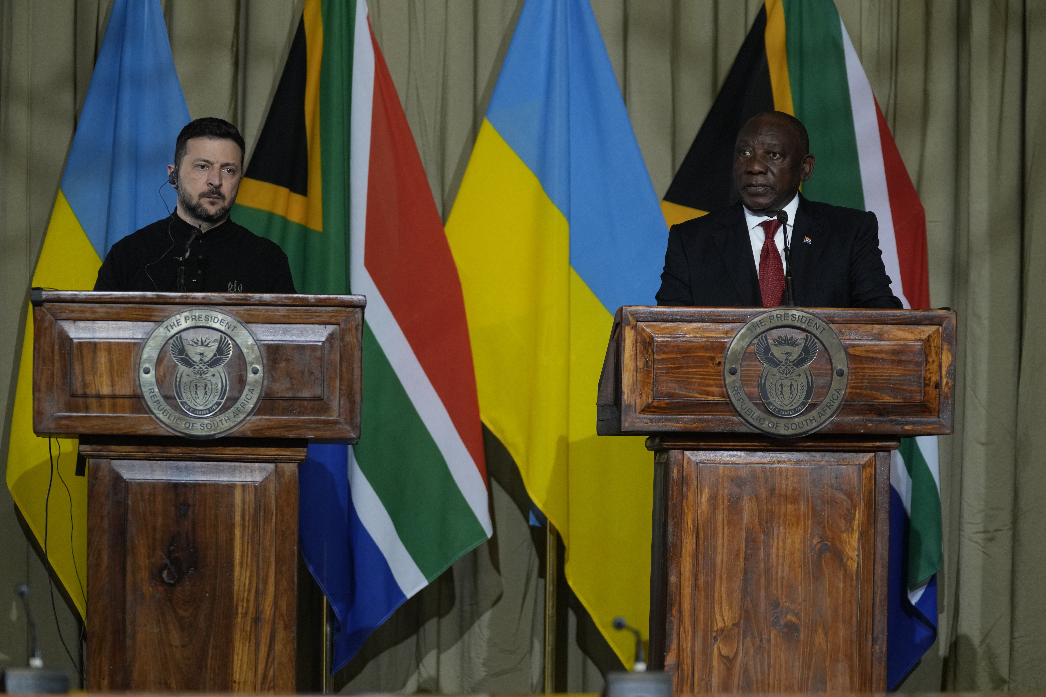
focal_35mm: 148
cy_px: 348
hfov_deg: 13.9
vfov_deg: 9.3
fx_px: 4300
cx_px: 523
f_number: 4
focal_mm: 148
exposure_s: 1/125
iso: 2000
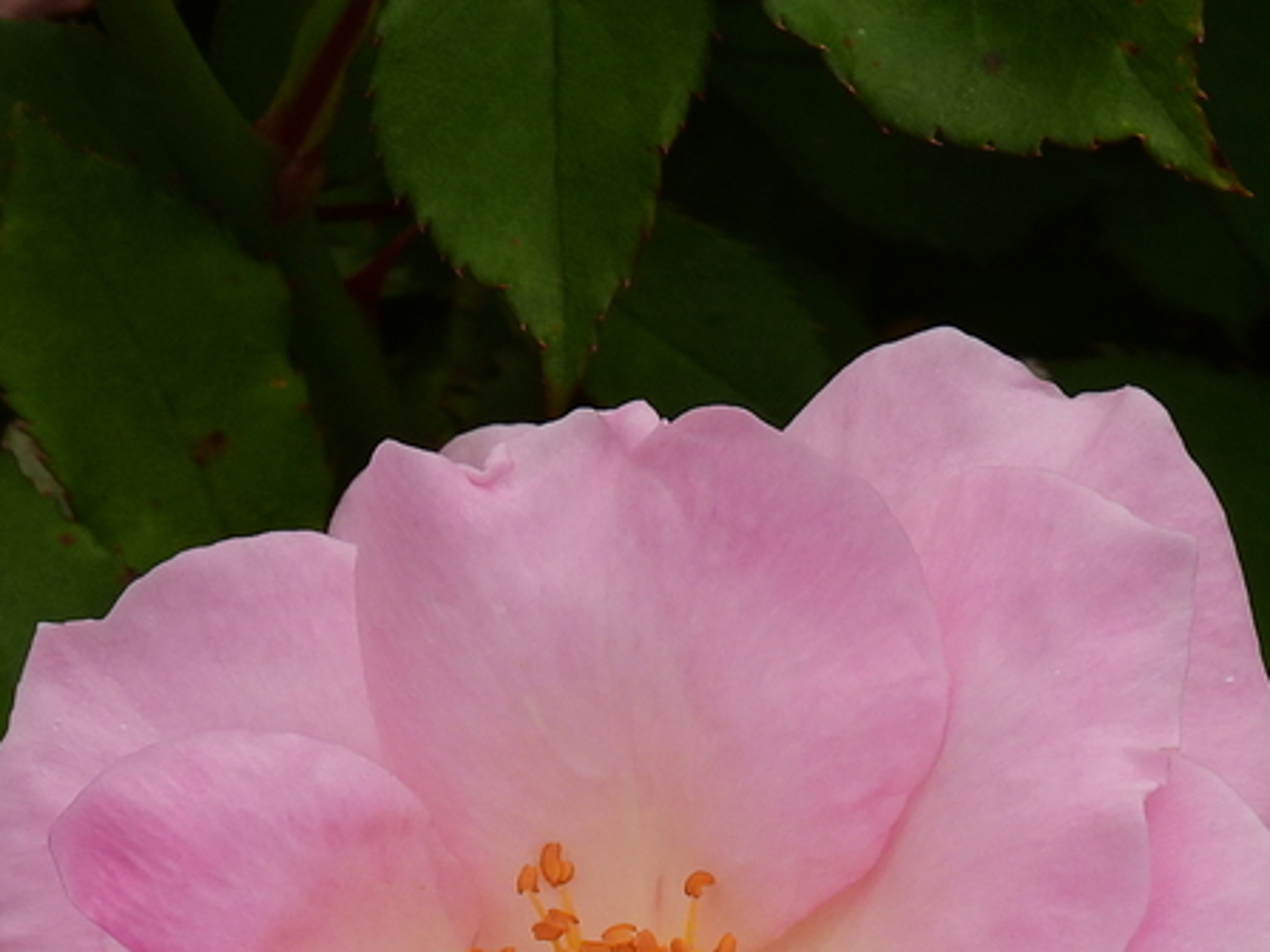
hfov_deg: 3.1
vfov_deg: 2.4
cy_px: 992
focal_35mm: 630
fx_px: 23107
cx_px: 497
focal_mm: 39.3
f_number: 4.5
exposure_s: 1/1000
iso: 100
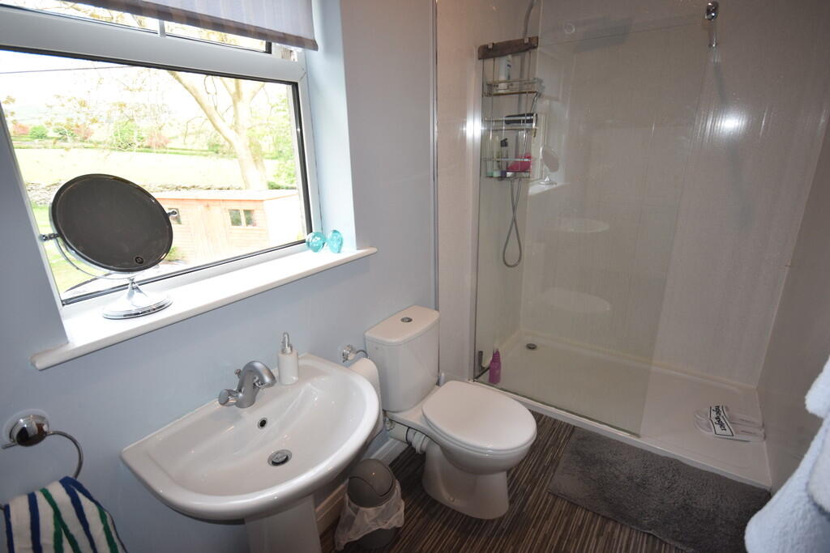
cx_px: 415
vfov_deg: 67.4
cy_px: 276
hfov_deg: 90.0
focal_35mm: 18
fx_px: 415
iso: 500
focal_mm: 12
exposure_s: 1/125
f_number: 5.6
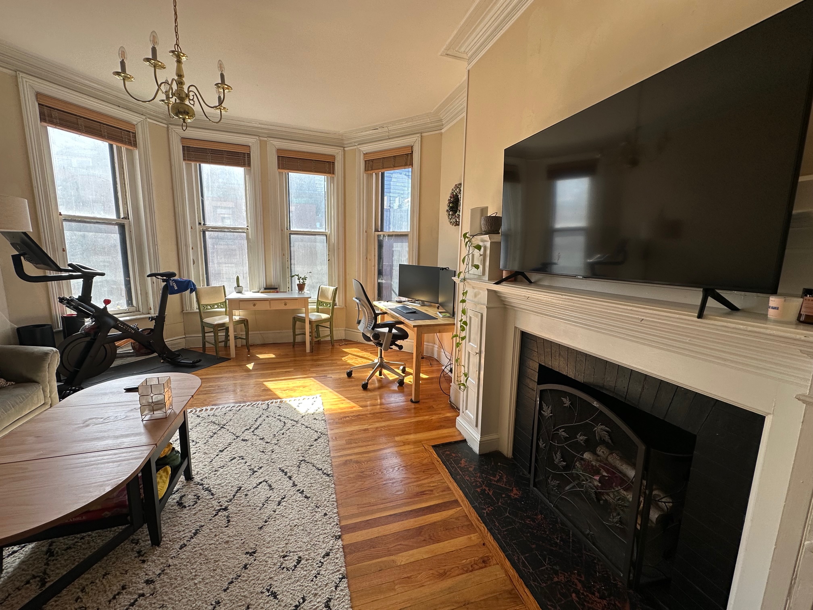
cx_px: 406
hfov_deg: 102.1
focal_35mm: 14
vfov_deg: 85.7
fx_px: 329
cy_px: 305
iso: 40
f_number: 2.2
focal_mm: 2.22
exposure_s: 1/151
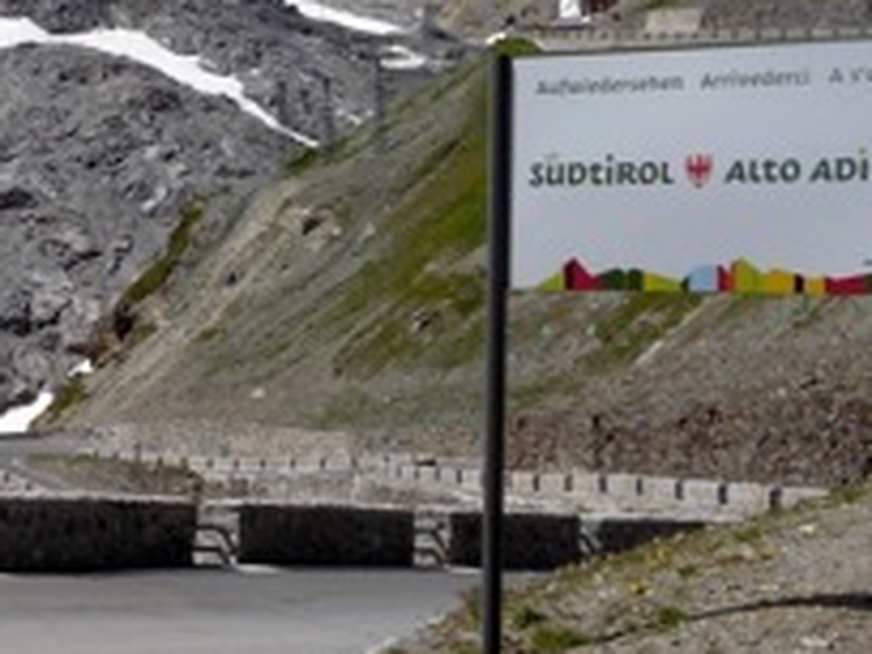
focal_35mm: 88
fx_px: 2217
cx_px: -244
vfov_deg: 16.8
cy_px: 342
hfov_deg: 20.4
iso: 100
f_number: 8
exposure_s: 1/320
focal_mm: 4.7
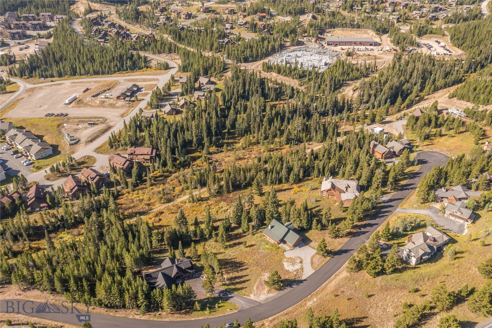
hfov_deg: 65.5
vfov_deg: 46.4
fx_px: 383
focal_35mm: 28
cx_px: 246
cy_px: 164
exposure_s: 1/100
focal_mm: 10.26
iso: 100
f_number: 8
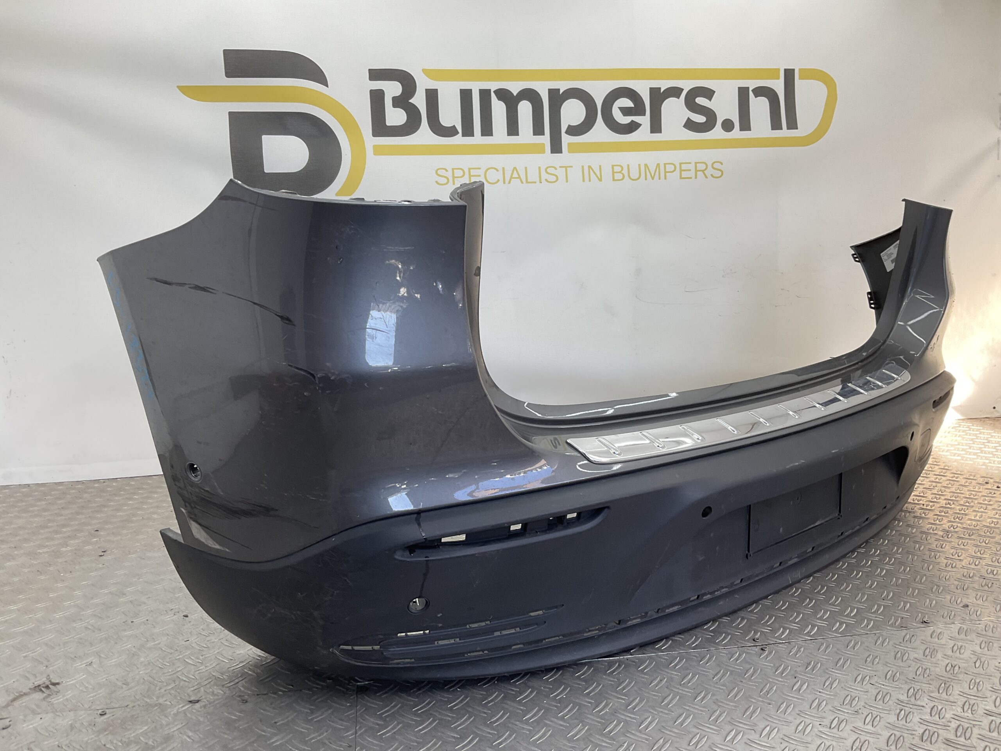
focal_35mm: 29
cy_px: 376
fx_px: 839
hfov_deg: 61.7
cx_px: 500
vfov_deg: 48.2
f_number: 1.8
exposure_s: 1/120
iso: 20
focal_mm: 3
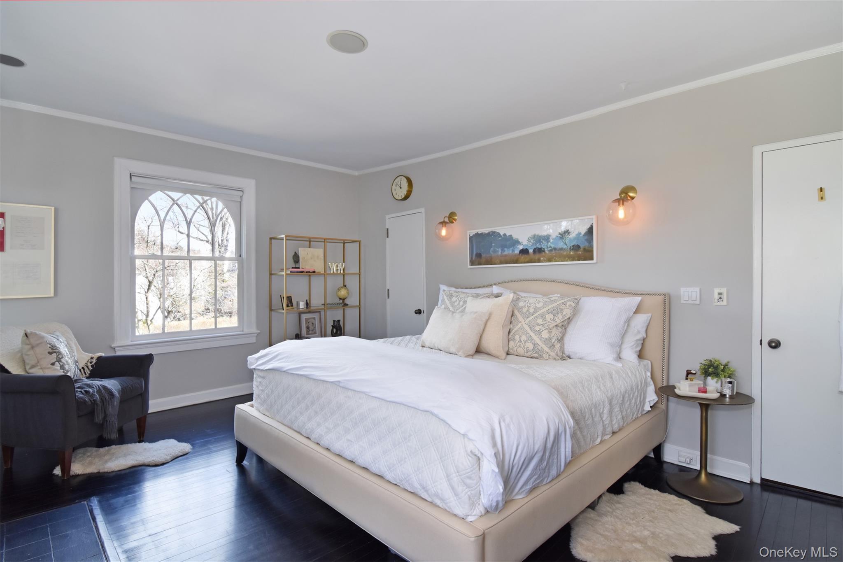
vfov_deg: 72.0
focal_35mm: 16
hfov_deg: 95.0
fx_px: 386
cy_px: 281
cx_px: 422
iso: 640
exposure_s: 1/60
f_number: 11
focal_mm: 11
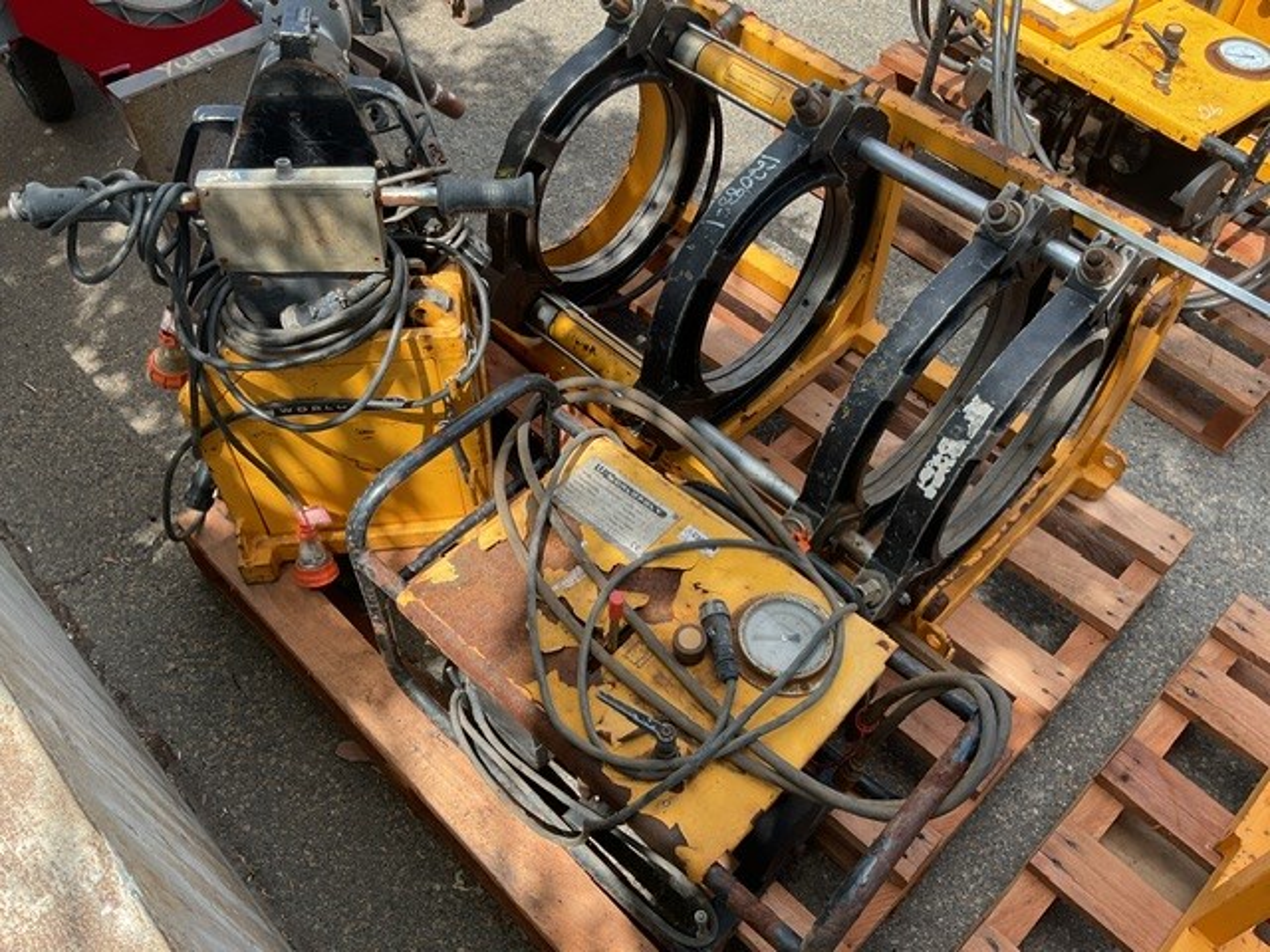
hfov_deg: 61.7
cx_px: 635
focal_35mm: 29
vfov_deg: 48.2
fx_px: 1064
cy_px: 476
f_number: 1.8
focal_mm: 3
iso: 16
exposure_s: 1/473
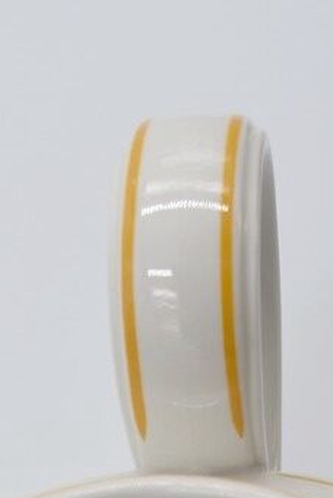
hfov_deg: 11.8
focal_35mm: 116
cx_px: 177
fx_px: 1606
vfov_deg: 15.8
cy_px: 806
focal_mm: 22
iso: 100
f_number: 5.6
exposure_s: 1/125
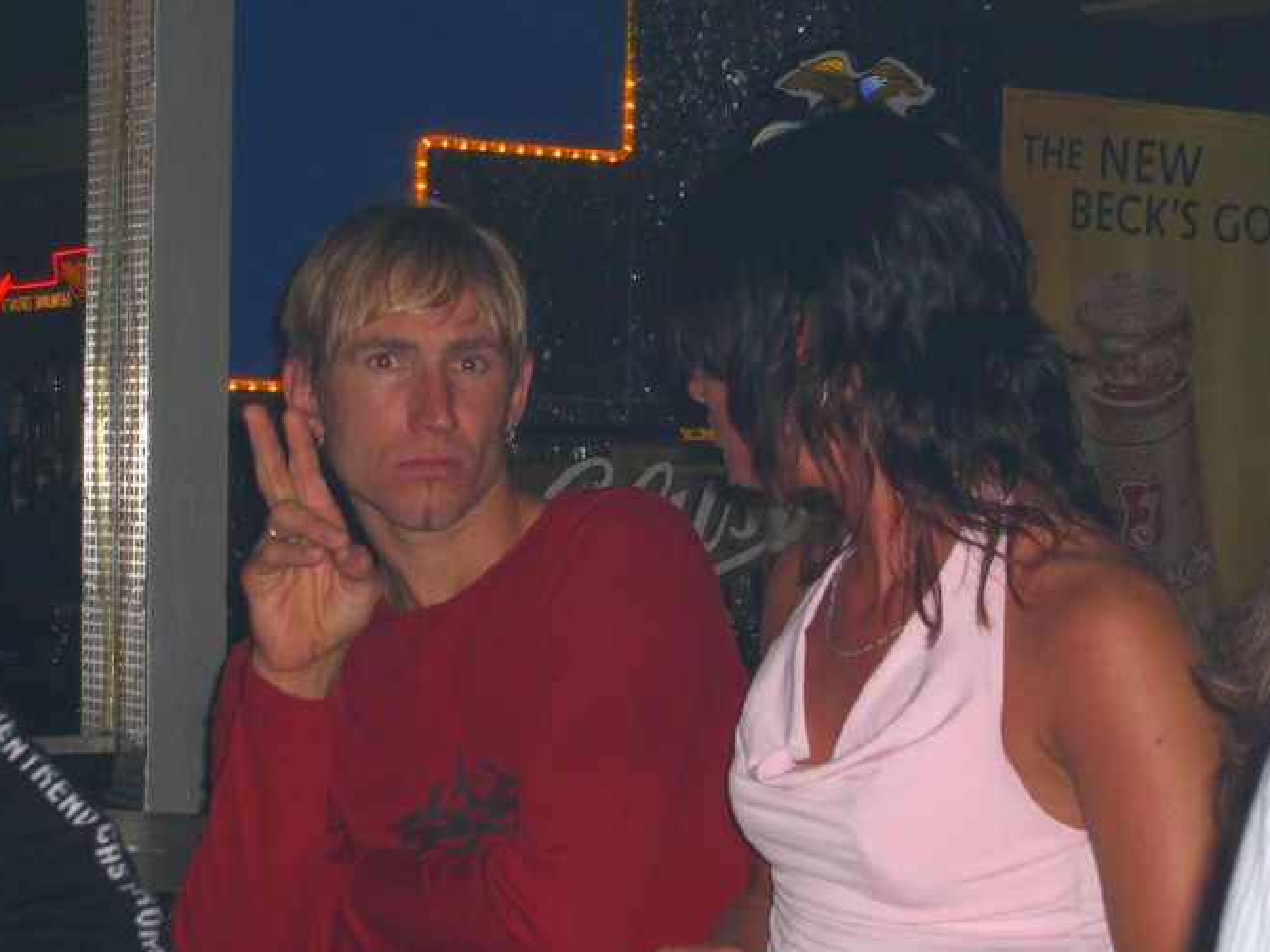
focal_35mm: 96
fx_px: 3521
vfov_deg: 15.4
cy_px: 476
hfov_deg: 20.4
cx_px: 537
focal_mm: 16.6
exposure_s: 1/60
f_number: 4.4
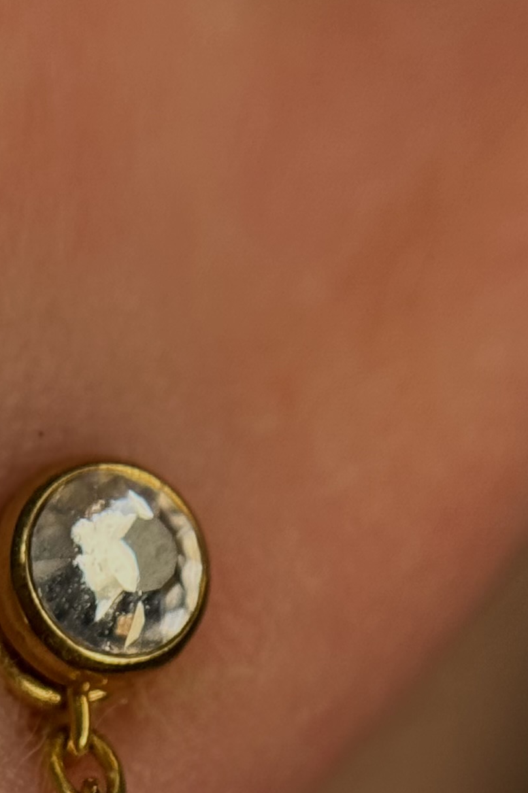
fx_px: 3654
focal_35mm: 166
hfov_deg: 8.2
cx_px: -159
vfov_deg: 12.1
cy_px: 945
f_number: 1.78
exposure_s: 1/168
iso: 50
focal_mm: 6.76
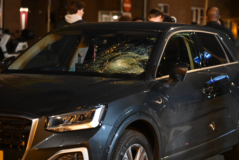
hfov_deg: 17.1
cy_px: 80
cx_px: 120
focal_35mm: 120
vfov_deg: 11.4
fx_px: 797
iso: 10000
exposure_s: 1/40
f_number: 4
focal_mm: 120
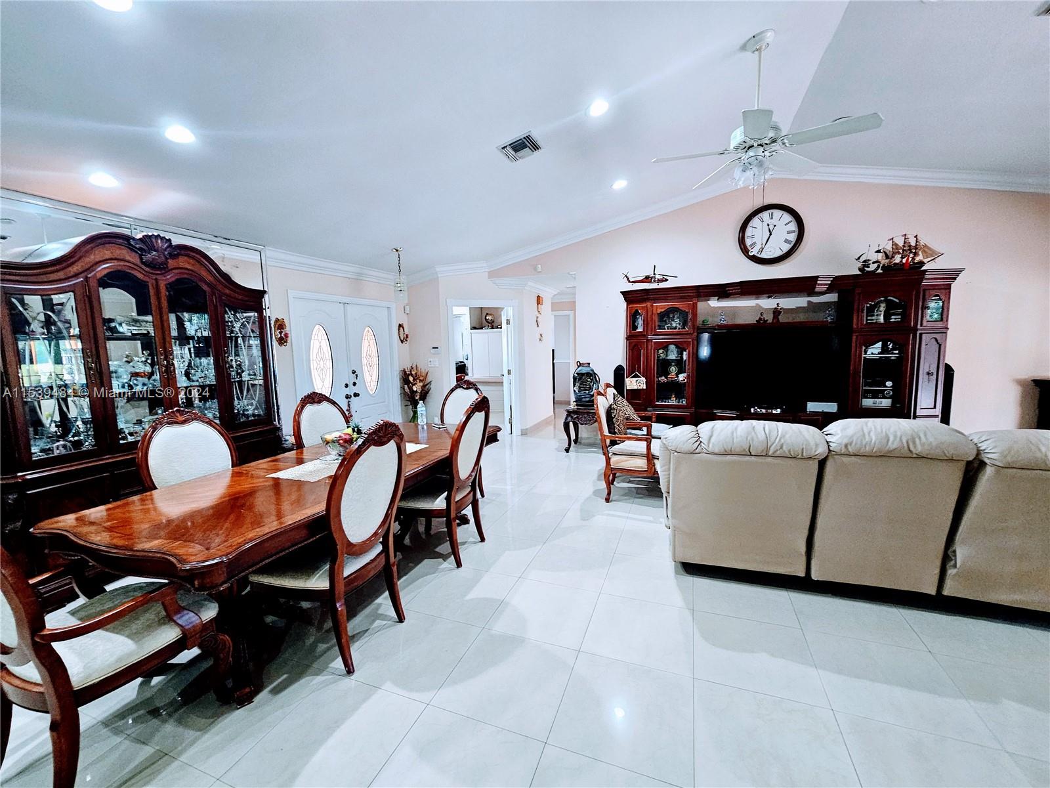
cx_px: 525
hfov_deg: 106.2
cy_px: 394
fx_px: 394
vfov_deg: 89.9
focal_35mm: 13
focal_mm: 2.2
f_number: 2.2
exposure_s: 1/40
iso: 320
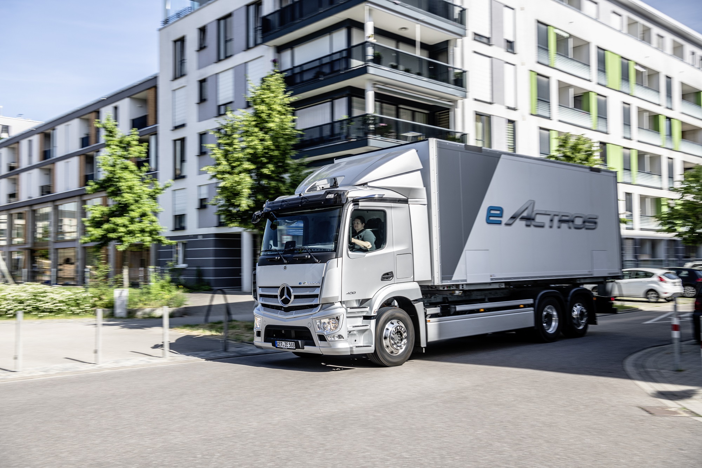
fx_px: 682
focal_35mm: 35
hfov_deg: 54.4
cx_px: 351
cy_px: 234
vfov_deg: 37.8
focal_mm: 35
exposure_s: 1/80
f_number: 6.3
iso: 64
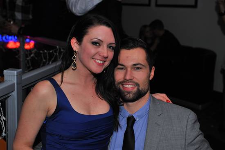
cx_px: 112
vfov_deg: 22.6
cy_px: 75
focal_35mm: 60
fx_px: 375
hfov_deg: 33.4
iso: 800
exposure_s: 1/100
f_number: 5.6
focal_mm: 60
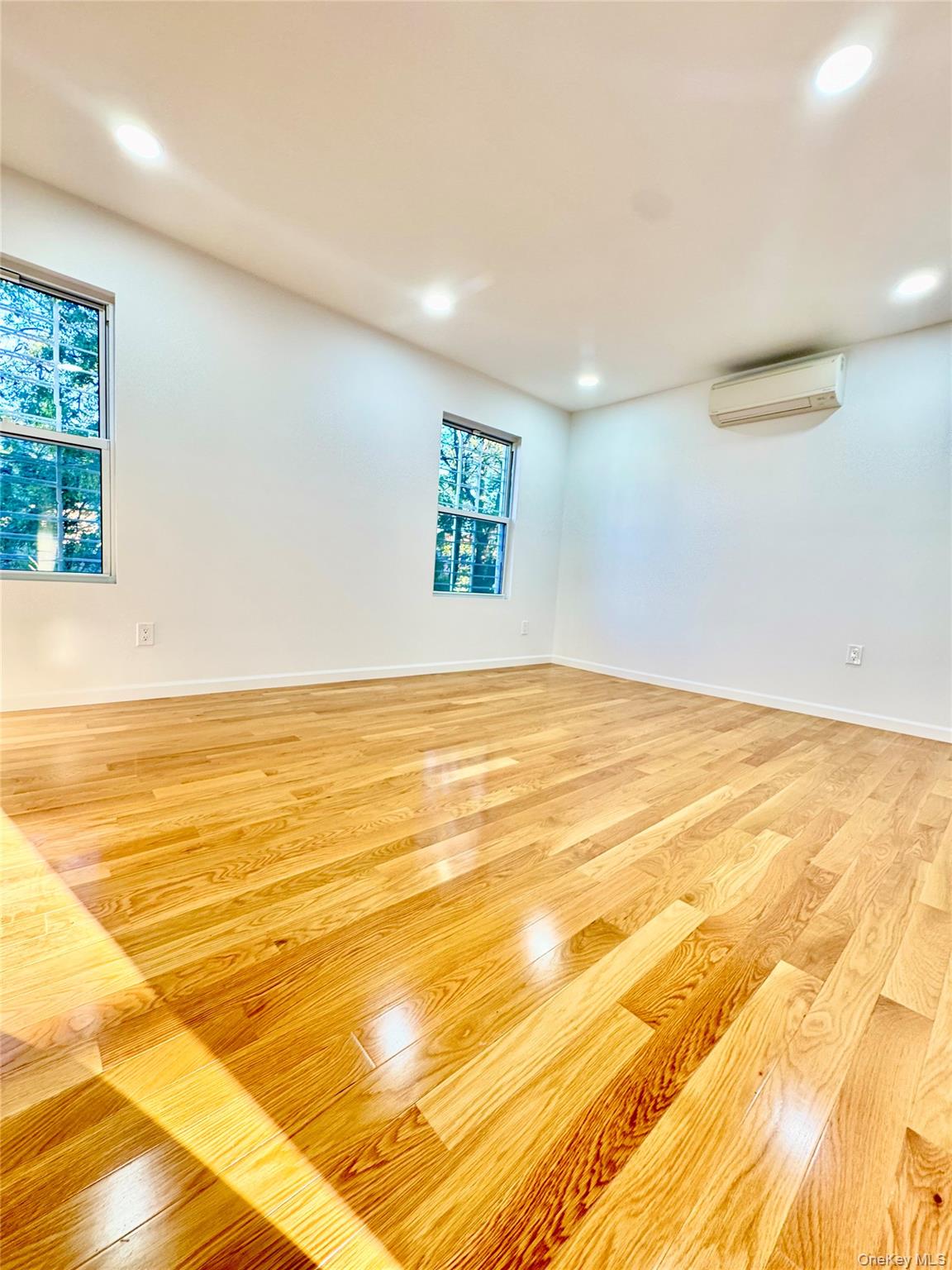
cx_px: 476
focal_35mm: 14
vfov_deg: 102.1
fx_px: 513
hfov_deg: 85.7
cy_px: 635
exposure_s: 1/60
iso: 200
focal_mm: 2.22
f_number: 2.2
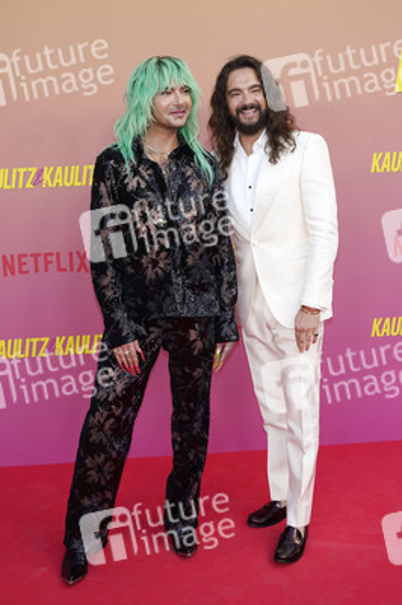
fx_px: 772
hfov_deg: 29.2
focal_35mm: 46
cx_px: 201
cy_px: 302
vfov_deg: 42.8
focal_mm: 46
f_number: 5.6
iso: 320
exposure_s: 1/160
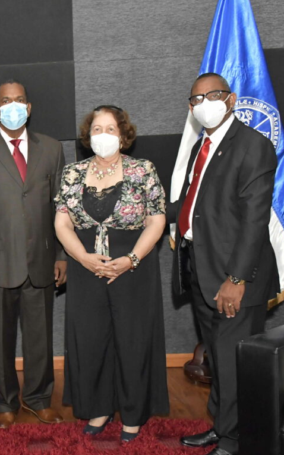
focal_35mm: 53
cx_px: -39
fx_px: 656
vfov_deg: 38.2
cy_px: 231
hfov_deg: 22.8
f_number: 7.1
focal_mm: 23
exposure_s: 1/200
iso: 3200
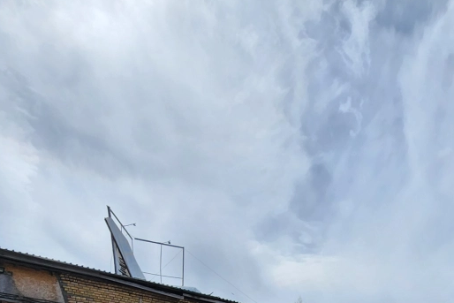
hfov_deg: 57.1
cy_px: 399
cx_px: 253
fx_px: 416
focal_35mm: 33
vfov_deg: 30.8
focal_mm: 2.2
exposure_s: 1/4554
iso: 50
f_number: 2.2
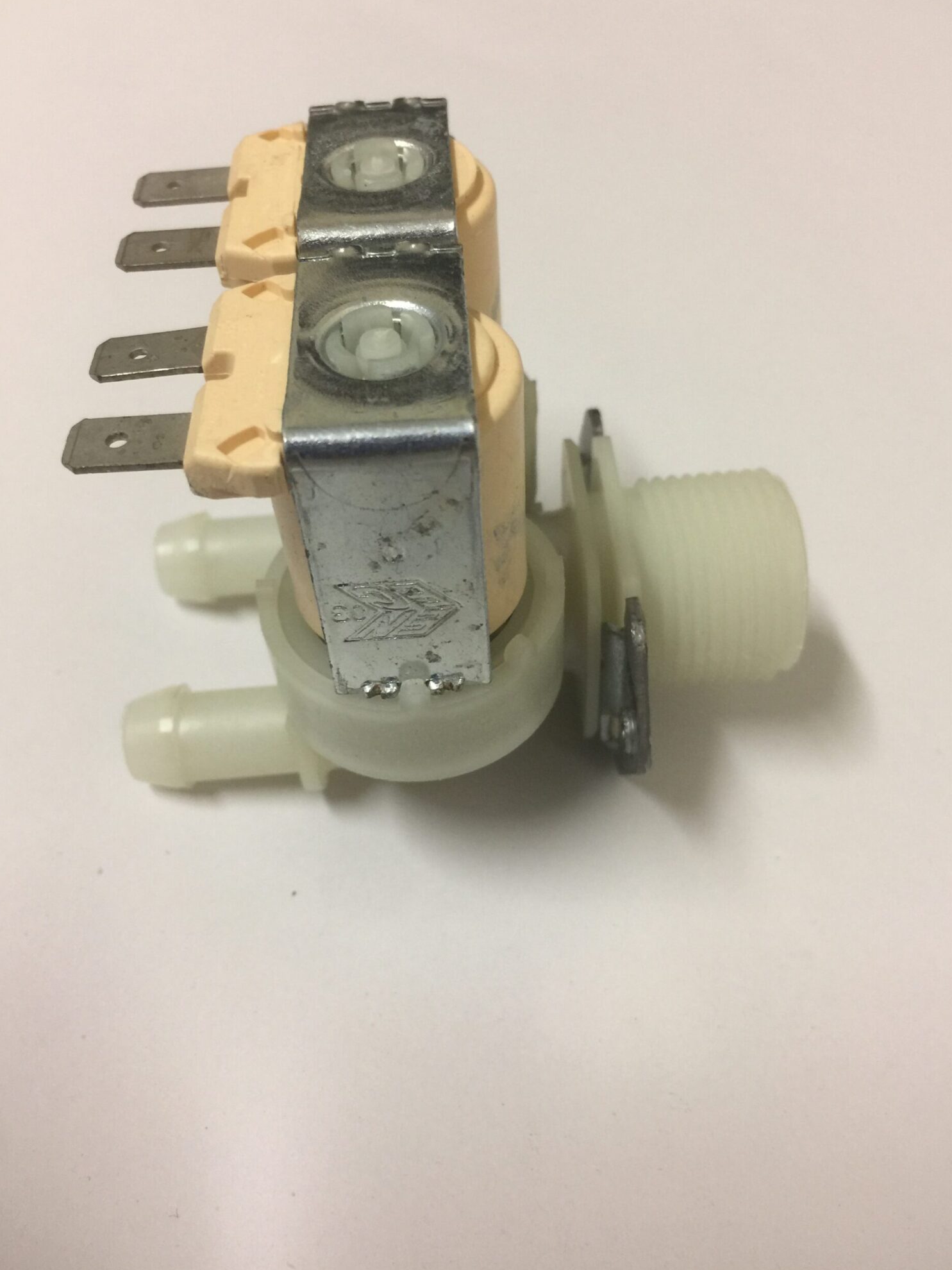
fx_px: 1100
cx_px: 482
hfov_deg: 46.8
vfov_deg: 60.0
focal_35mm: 30
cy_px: 630
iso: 64
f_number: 2.2
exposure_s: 1/17
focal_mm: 4.15
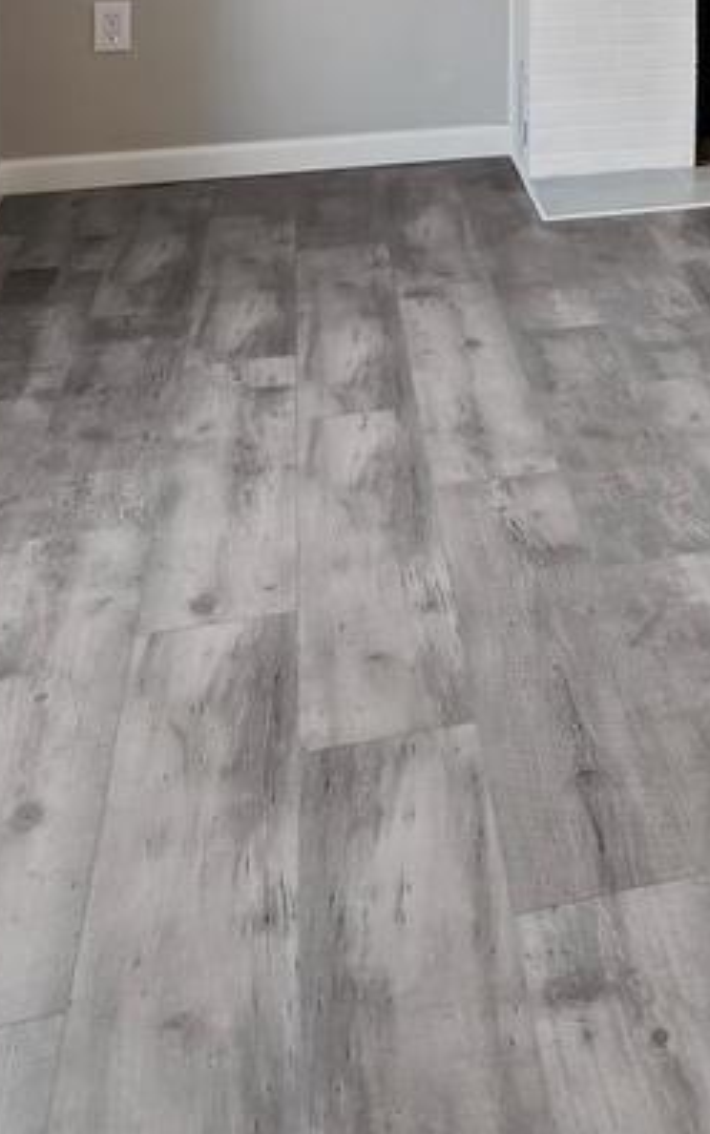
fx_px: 1948
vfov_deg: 28.4
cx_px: 1194
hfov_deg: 17.6
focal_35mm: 63
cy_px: -213
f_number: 6.3
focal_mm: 17
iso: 400
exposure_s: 1/15
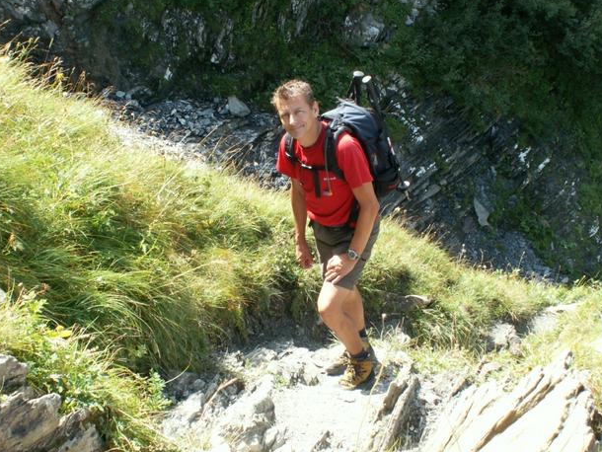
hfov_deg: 29.8
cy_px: 216
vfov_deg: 22.6
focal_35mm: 65
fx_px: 1131
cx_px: 307
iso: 50
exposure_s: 1/30
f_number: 7.1
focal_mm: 10.39
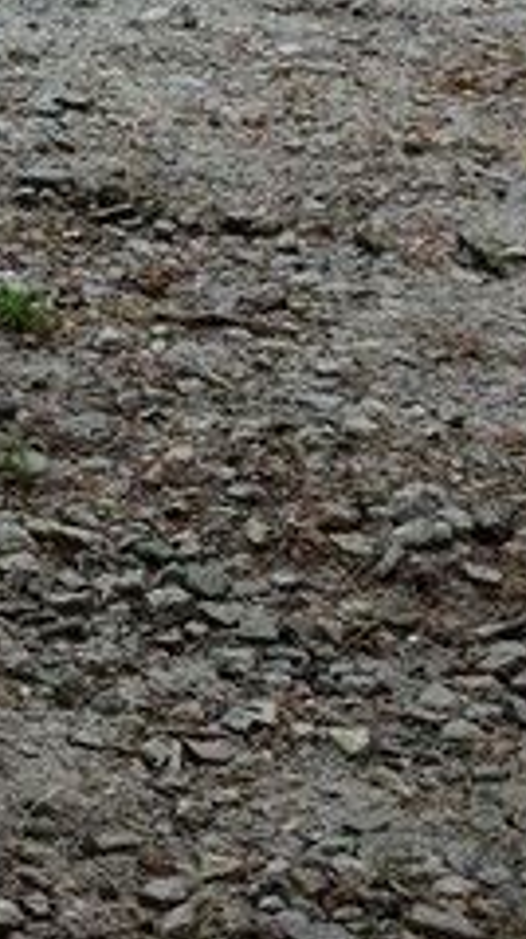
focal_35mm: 162
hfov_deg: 6.8
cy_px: -189
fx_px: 4027
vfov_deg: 13.0
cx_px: -1040
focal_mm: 27
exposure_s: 1/180
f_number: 4
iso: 200
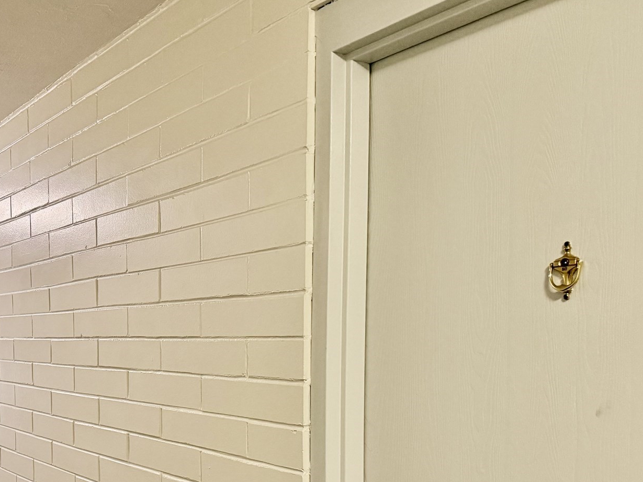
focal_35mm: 40
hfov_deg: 44.5
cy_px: 381
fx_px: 743
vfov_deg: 34.9
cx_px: 128
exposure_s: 1/60
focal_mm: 6.76
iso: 400
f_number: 1.78
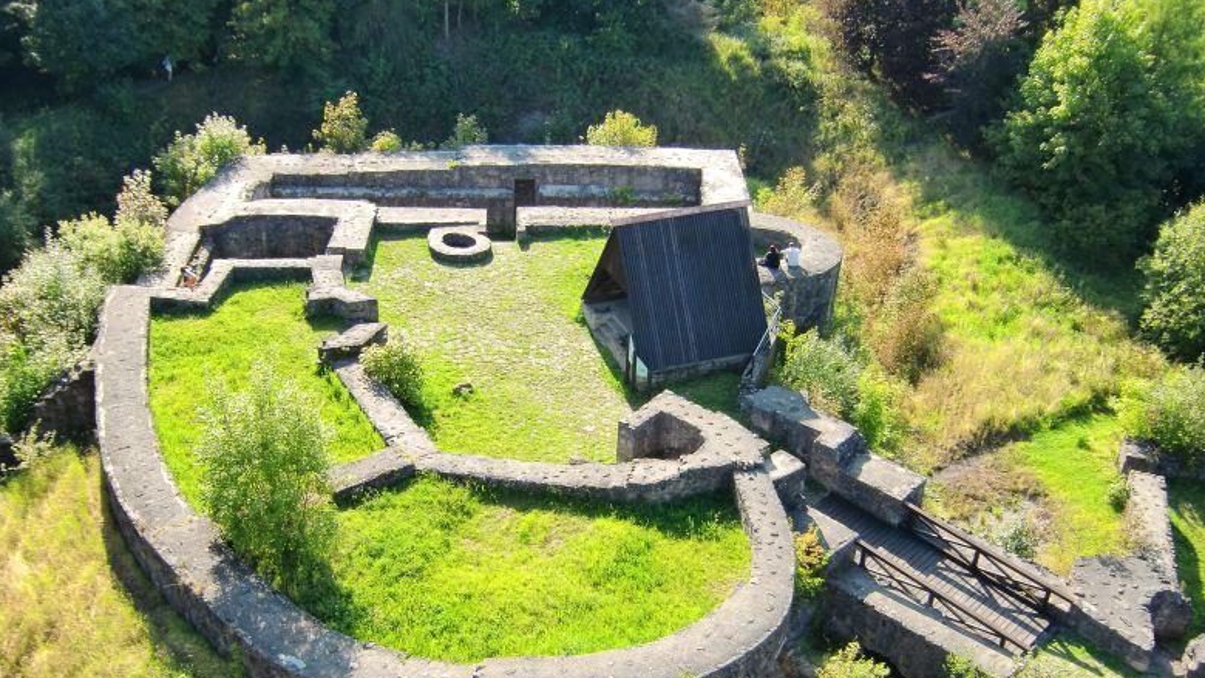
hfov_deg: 52.8
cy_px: 448
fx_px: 1214
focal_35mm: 38
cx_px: 590
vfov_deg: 31.0
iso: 64
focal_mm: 6.1
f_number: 3.6
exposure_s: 1/160
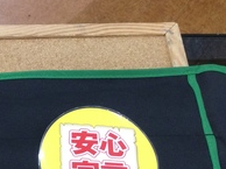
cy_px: 248
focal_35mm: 96
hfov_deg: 18.2
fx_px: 626
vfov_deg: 14.4
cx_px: -113
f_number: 2.4
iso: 50
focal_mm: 3.3
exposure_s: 1/30
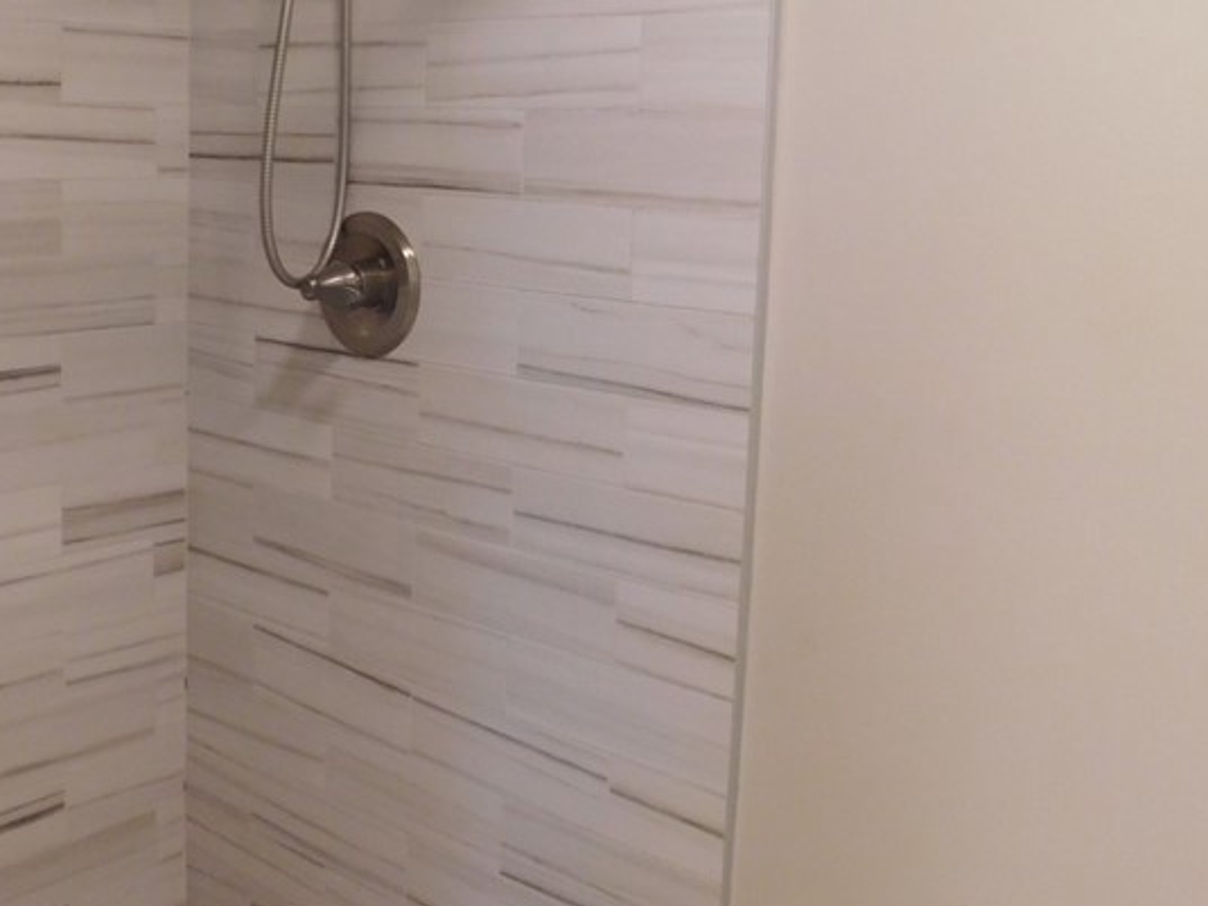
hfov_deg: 42.3
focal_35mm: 44
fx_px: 1535
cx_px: 397
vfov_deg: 32.7
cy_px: 325
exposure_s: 1/30
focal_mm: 4
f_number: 3
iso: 180
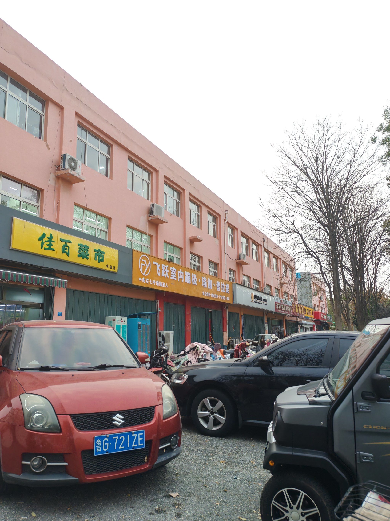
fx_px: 406
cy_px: 260
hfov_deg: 51.4
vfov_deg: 65.3
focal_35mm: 27
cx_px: 195
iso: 80
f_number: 1.95
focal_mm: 5.52
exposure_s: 1/100
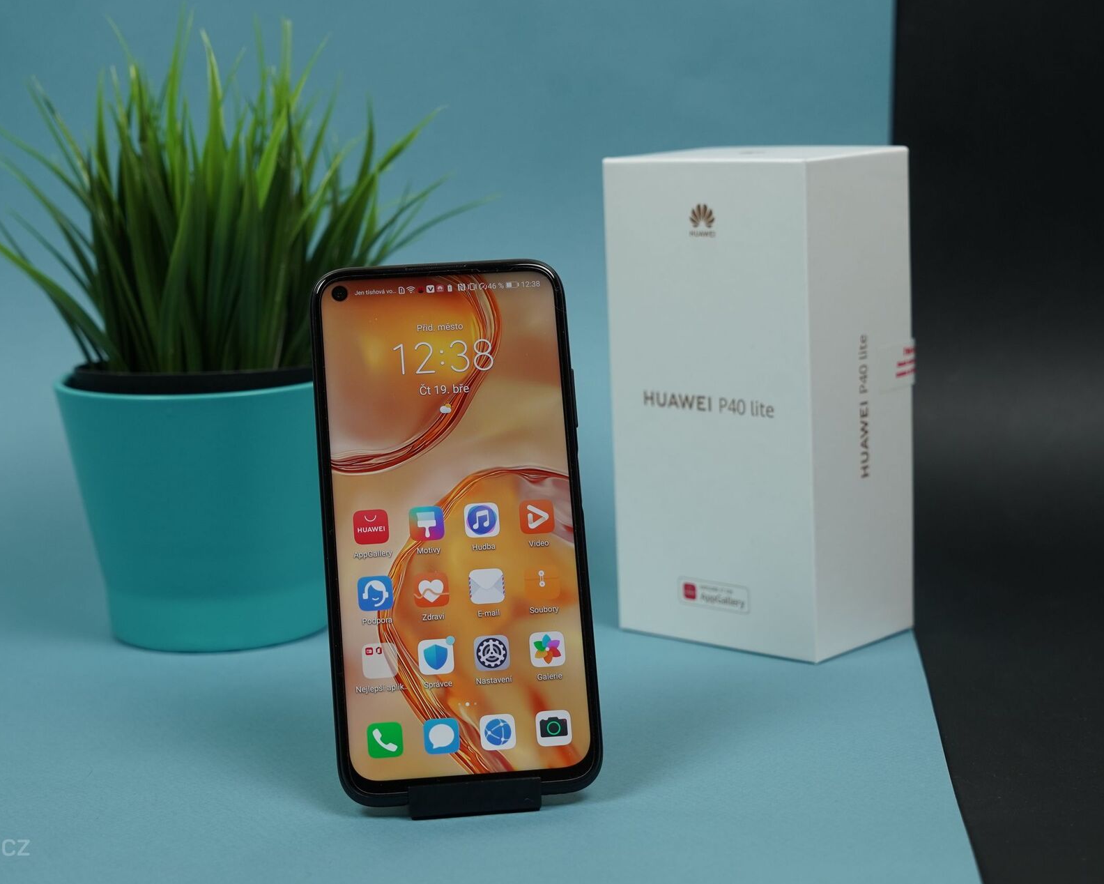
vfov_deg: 26.2
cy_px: 442
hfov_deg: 32.4
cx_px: 451
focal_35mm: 58
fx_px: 1896
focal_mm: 51
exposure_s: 1/100
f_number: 5.6
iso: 400
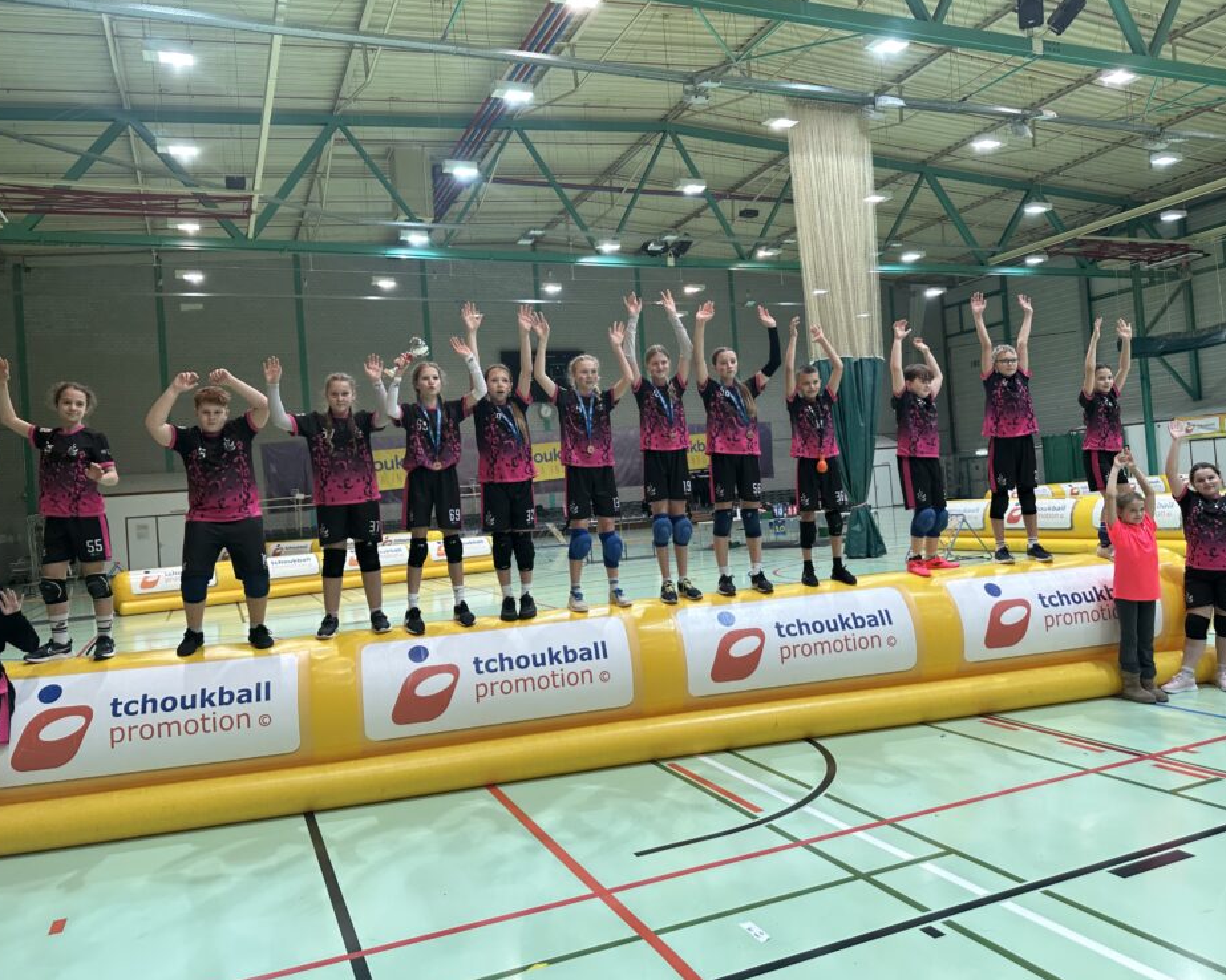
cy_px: 481
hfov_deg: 66.0
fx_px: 943
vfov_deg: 54.9
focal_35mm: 26
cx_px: 619
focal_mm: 6.86
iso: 80
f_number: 1.78
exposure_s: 1/100
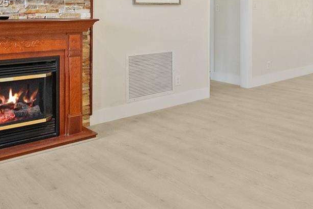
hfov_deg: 46.8
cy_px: 4
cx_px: 253
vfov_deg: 31.8
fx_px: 339
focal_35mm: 39
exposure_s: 1/15
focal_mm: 10
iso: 1400
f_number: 8
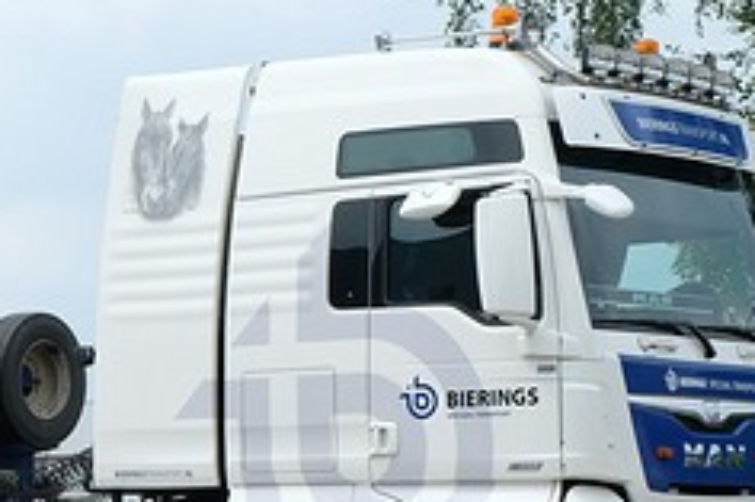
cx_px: -339
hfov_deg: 14.9
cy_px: 273
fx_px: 2703
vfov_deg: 10.6
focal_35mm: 129
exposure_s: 1/450
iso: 200
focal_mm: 25.4
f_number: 6.4
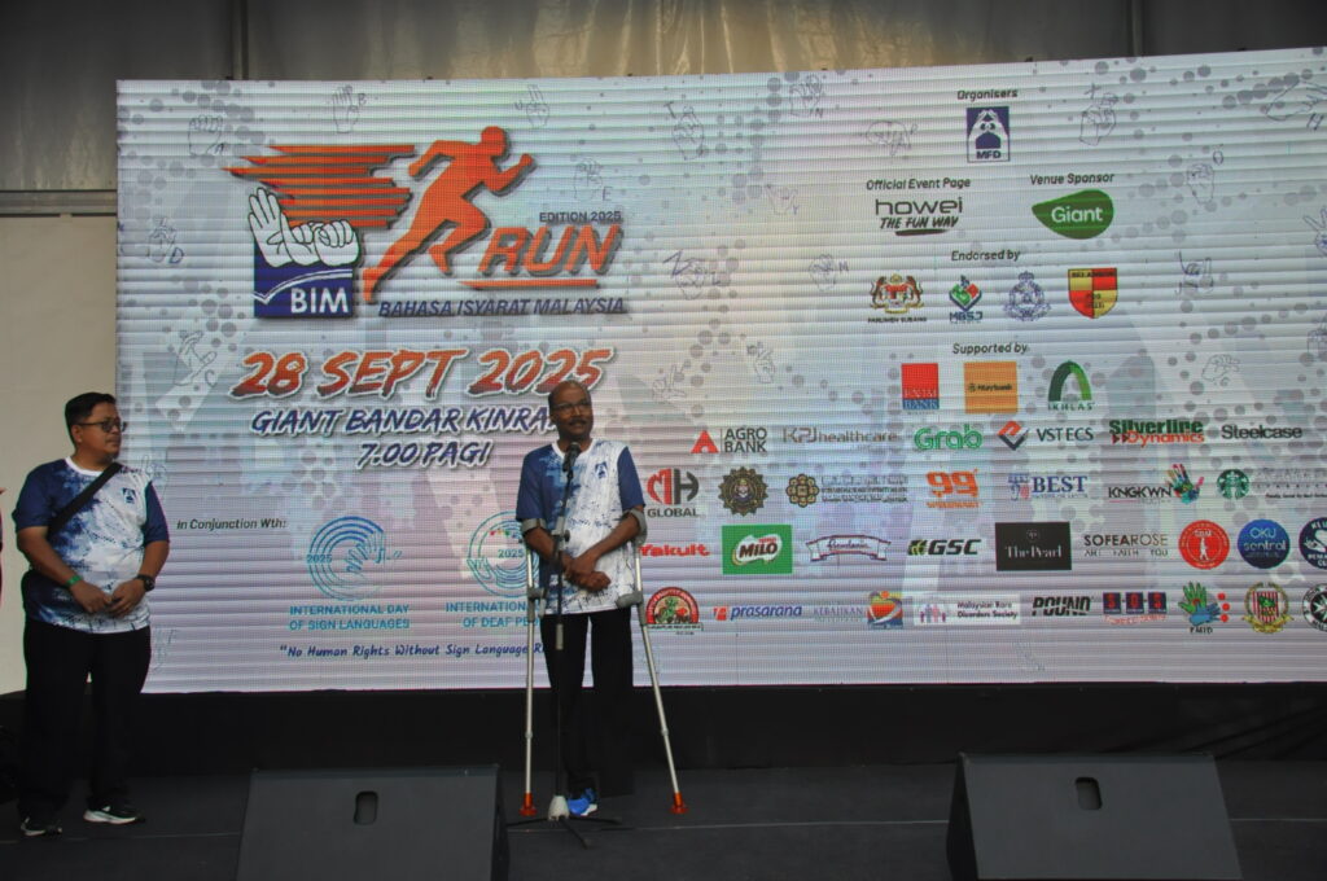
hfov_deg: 41.2
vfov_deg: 28.0
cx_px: 664
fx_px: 1767
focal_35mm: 48
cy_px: 440
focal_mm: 32
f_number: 4
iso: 800
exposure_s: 1/640
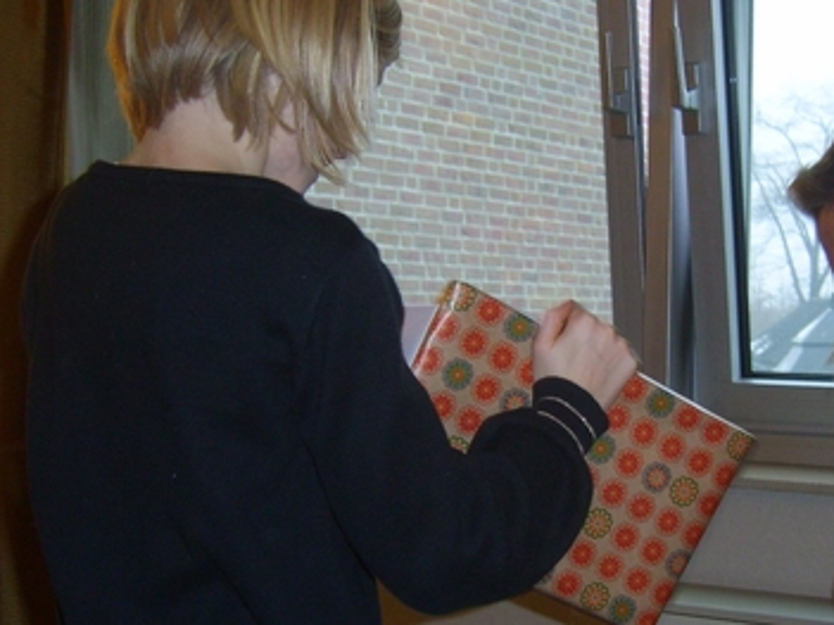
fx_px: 1566
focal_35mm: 65
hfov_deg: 29.7
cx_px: 525
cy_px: 394
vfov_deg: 22.5
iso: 100
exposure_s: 1/30
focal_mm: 7.8
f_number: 2.8
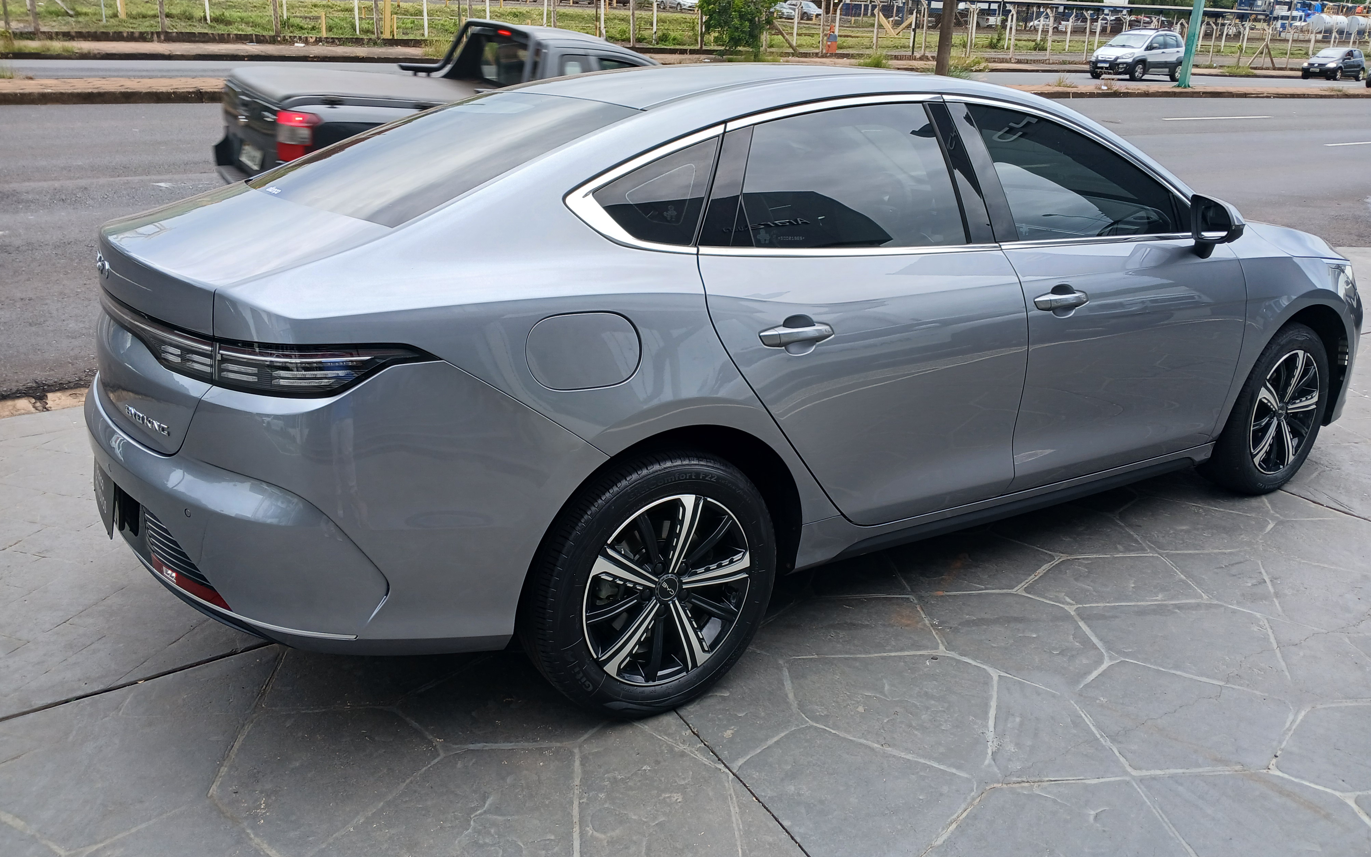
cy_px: 387
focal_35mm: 28
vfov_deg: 44.5
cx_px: 691
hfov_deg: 66.5
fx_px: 1046
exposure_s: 1/180
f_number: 1.8
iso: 20
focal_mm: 3.98
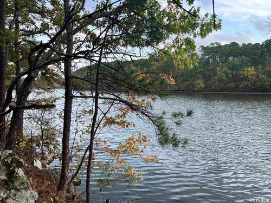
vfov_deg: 53.1
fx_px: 204
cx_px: 136
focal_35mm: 26
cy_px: 102
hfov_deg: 67.3
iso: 50
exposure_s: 1/928
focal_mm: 5.1
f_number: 1.6
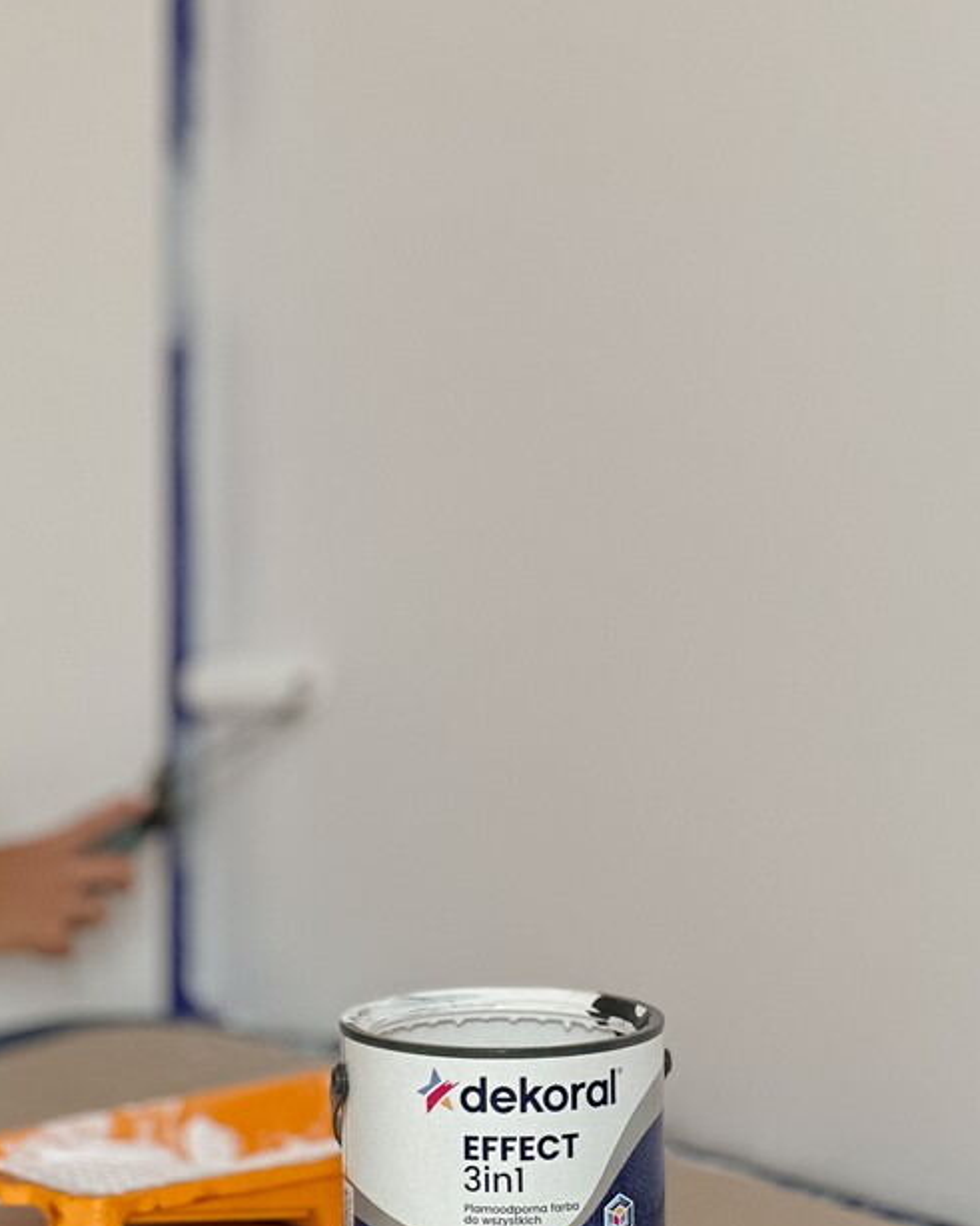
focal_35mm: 92
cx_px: 461
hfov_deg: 16.7
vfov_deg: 20.8
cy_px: 665
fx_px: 3336
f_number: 2.8
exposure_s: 1/100
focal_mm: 9
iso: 250
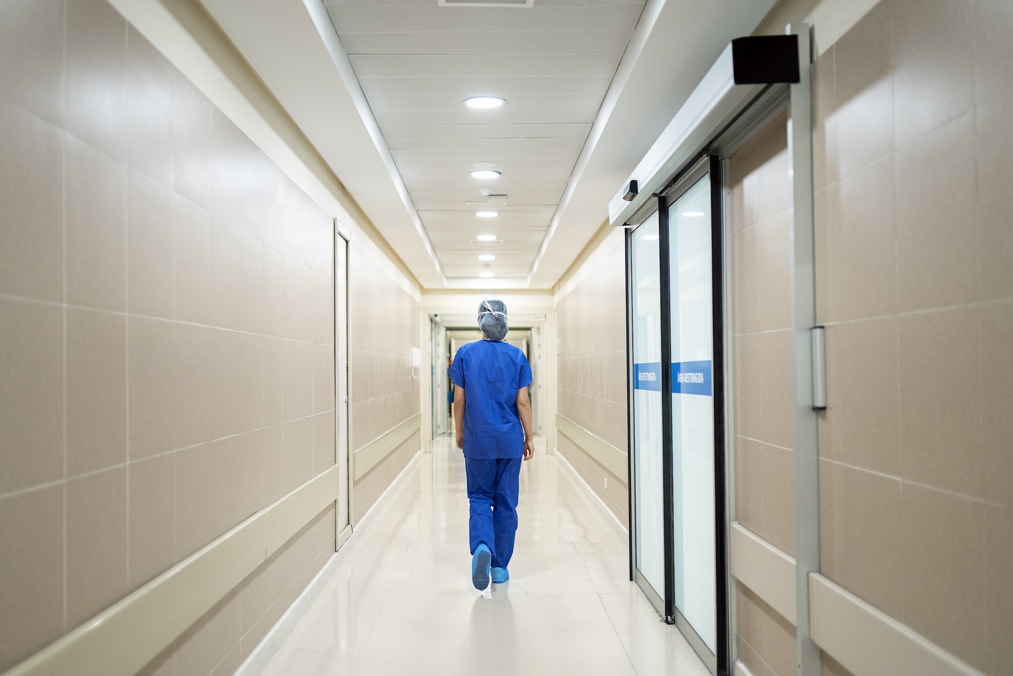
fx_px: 985
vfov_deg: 37.9
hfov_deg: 54.4
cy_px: 338
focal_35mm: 35
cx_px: 506
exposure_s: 1/320
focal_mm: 35
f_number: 1.4
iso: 1250
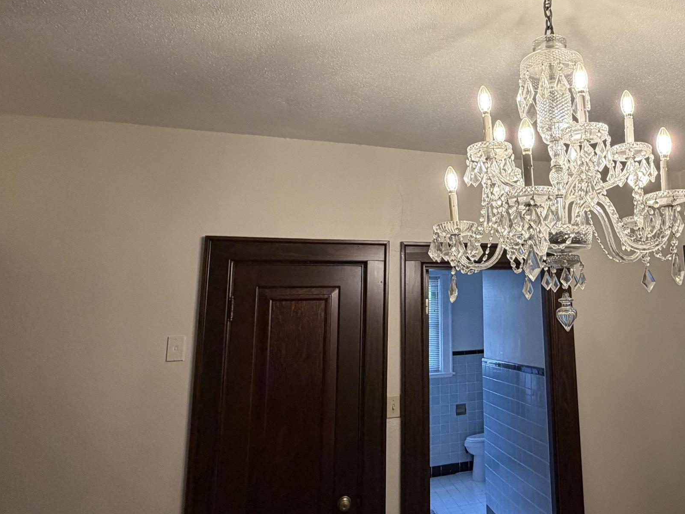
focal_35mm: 27
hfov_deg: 61.0
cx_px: 528
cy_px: 221
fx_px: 534
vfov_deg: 51.2
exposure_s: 1/60
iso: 160
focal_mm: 2.22
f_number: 2.2
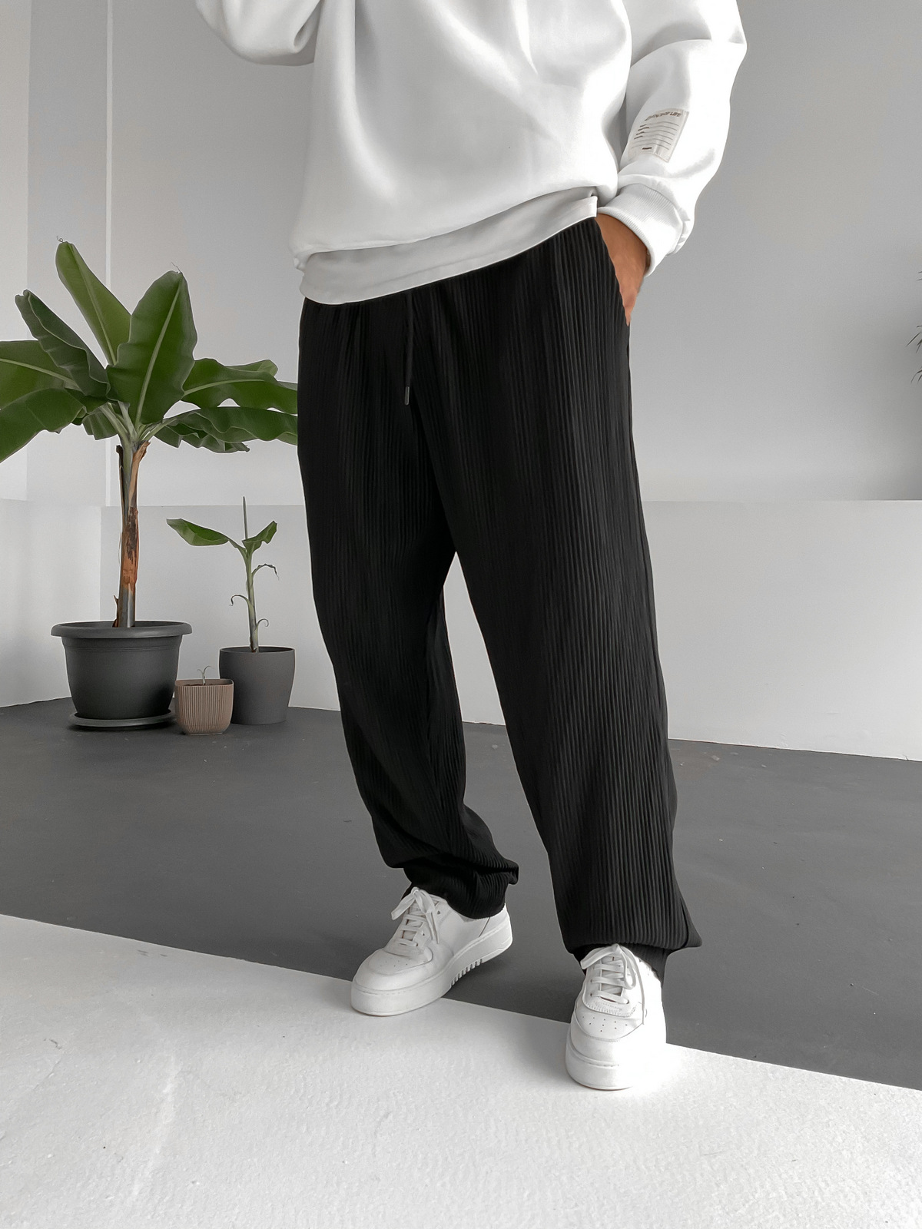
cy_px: 614
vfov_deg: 61.7
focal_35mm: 29
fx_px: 1030
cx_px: 461
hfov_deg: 48.2
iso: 100
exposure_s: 1/60
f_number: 1.8
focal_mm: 3
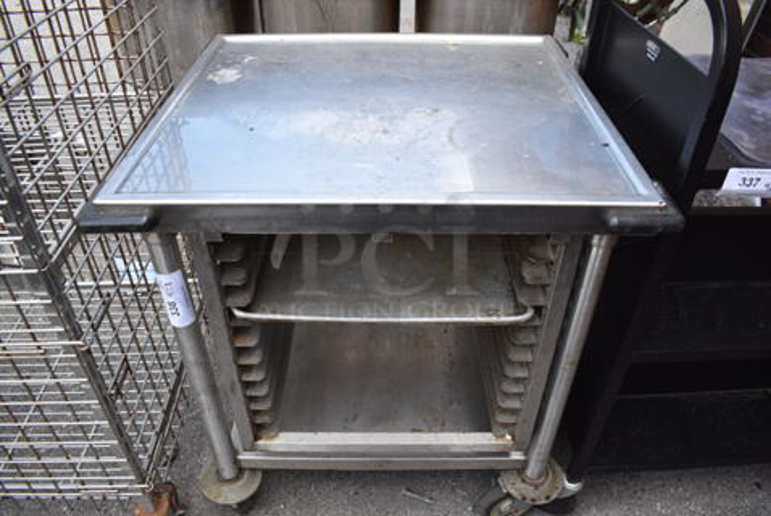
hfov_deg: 67.3
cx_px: 386
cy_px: 258
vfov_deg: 48.1
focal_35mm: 27
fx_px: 579
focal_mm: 18
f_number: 5.6
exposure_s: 1/250
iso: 400
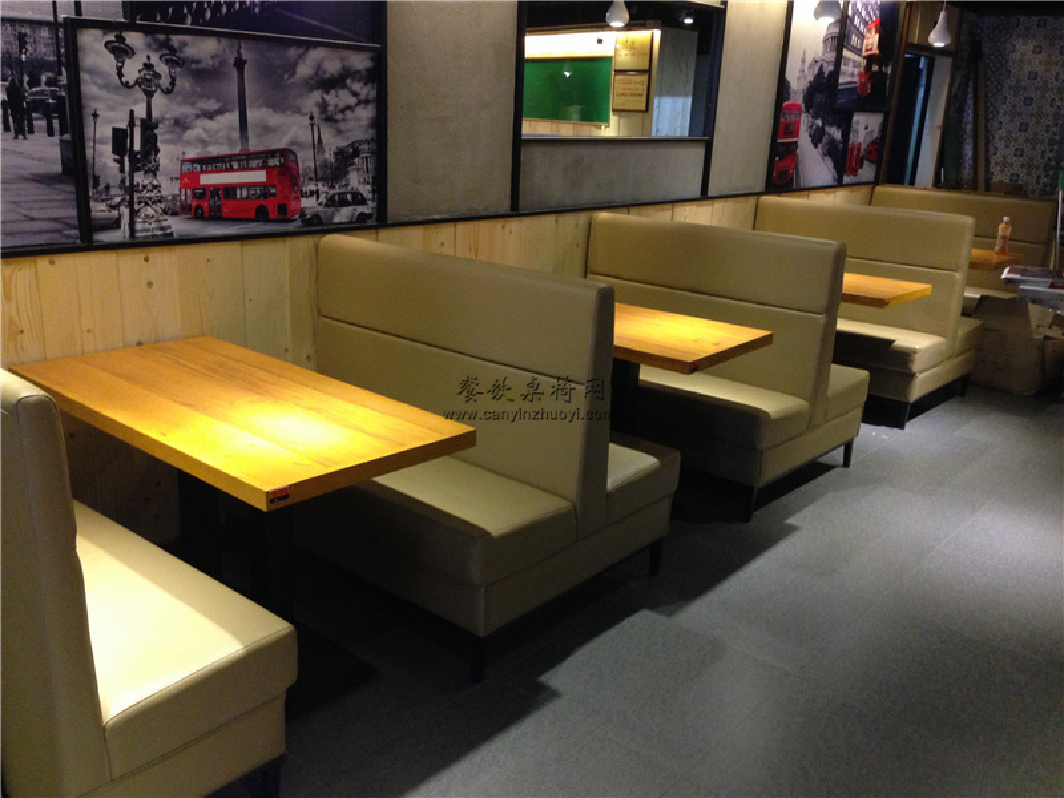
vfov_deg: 42.9
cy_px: 399
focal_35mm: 33
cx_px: 532
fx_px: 1014
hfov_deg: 55.4
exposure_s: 1/20
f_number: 2.4
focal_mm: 4.12
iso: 320
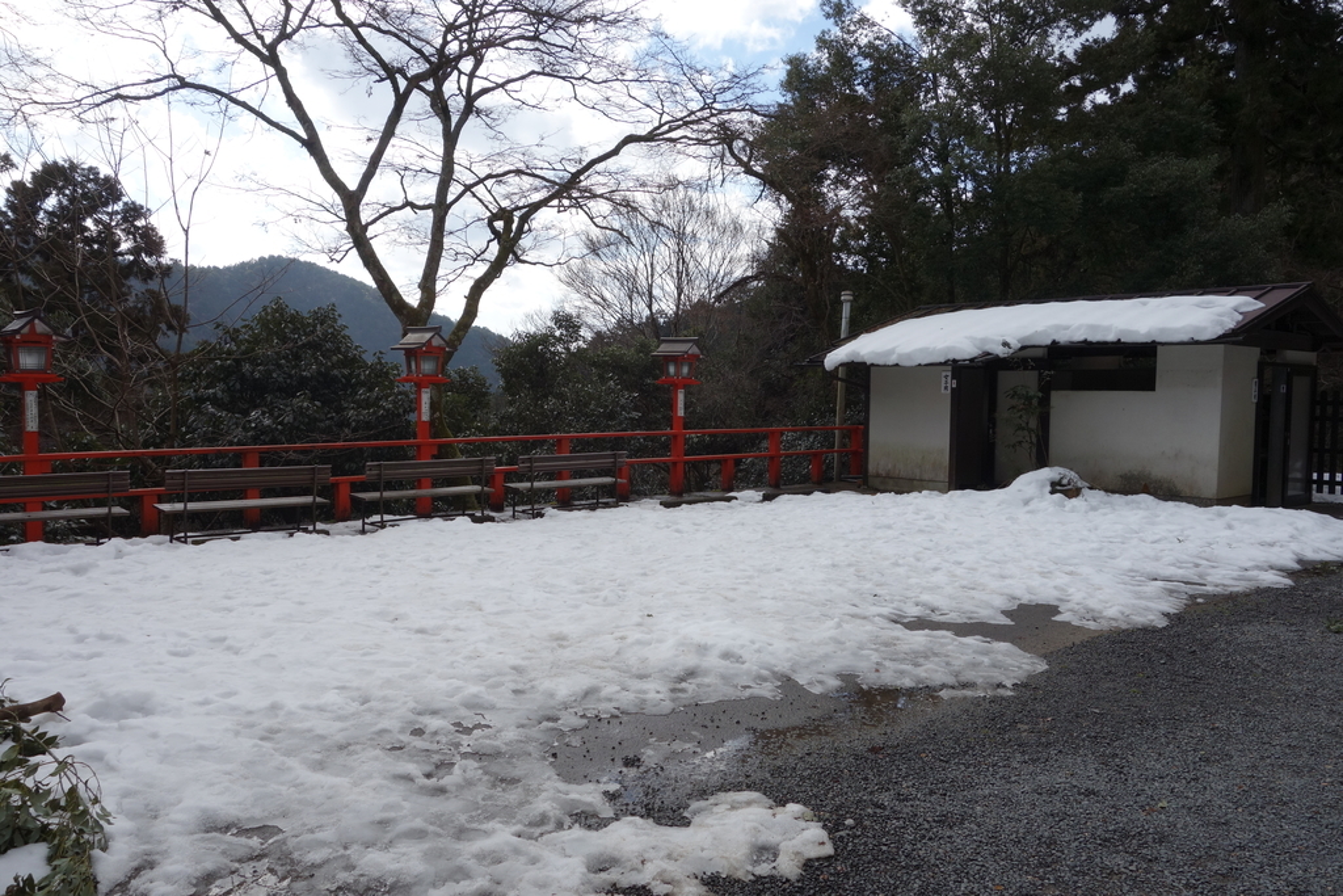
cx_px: 672
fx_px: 1045
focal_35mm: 28
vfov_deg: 46.4
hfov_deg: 65.5
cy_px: 448
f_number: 5.6
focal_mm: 10.4
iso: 125
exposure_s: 1/400
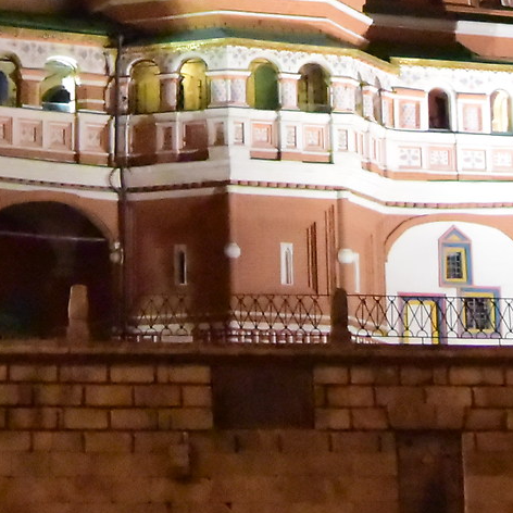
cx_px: 117
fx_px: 2247
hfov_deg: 13.0
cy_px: -205
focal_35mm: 134
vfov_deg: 12.5
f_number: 4.2
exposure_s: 1/50
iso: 6400
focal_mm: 11.5
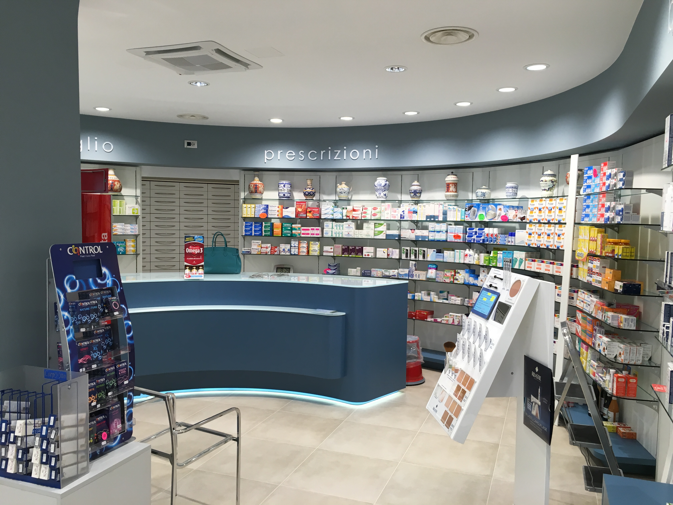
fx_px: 564
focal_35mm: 29
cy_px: 252
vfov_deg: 48.2
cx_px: 336
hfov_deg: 61.7
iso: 25
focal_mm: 4.15
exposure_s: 1/33
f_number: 2.2
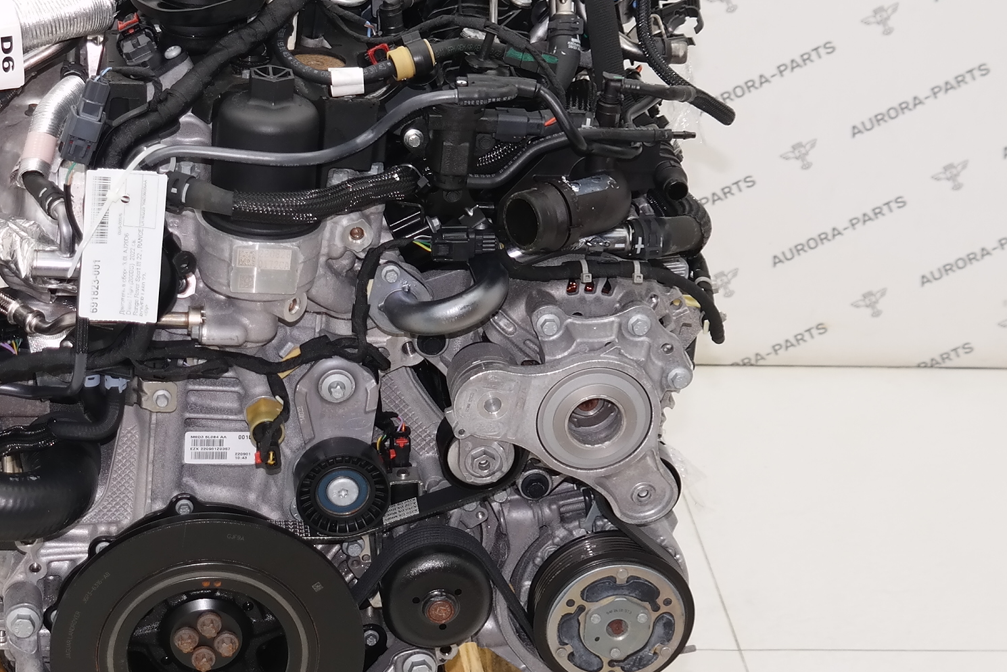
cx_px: 232
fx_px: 2629
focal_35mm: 94
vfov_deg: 14.6
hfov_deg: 21.5
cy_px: 296
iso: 200
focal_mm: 24
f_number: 4
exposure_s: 1/80
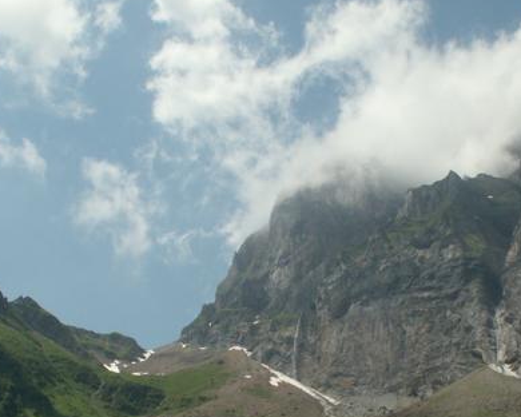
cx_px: 258
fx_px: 863
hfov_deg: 33.6
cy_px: 309
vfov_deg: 26.8
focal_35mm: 56
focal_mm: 5.86
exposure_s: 1/200
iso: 50
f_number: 8
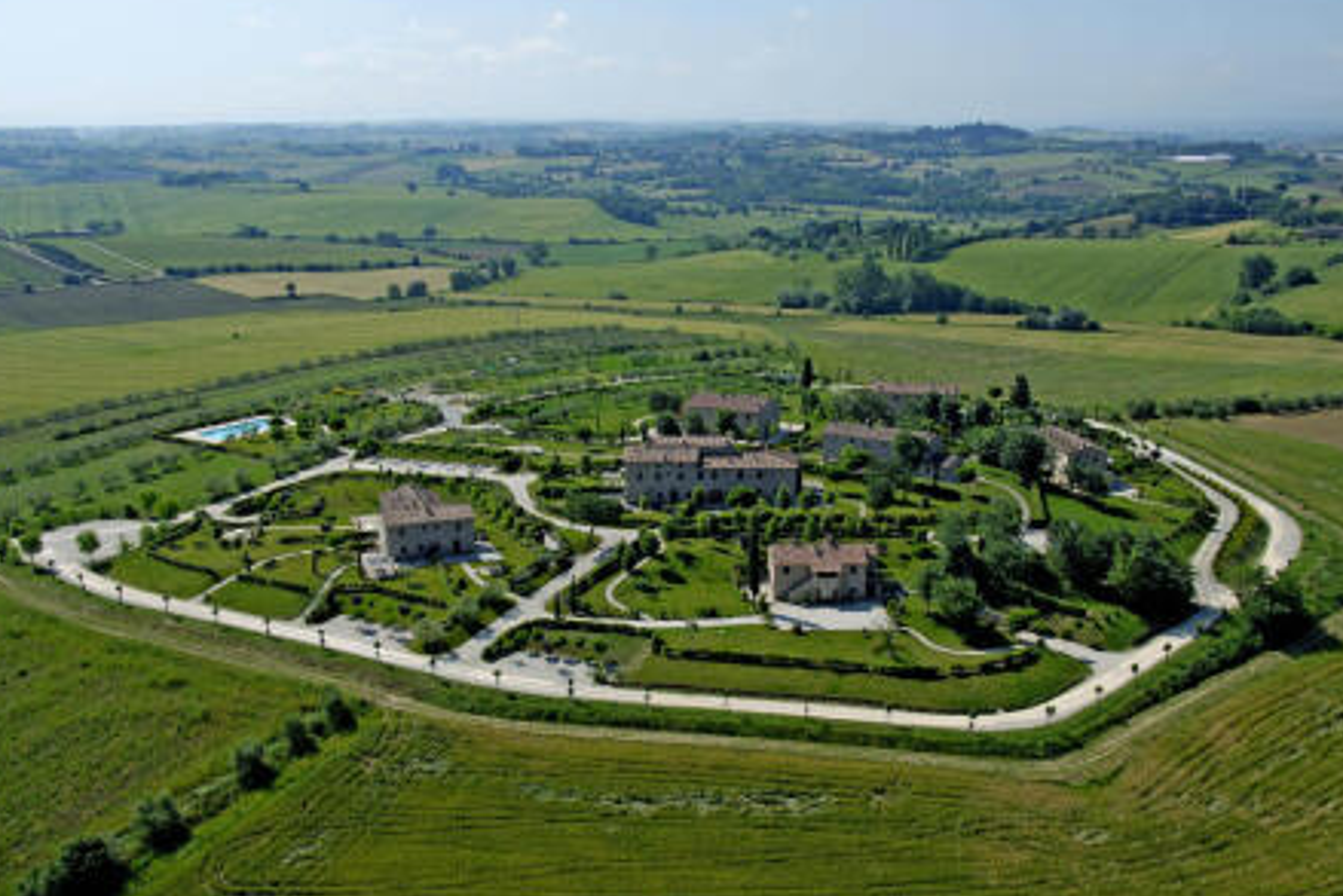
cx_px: 661
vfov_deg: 34.2
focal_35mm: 39
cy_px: 439
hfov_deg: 49.5
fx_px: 1455
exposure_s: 1/320
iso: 100
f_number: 7.1
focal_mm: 24
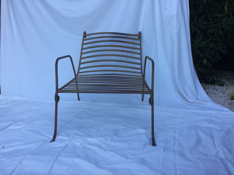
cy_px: 88
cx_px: 117
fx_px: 210
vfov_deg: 45.4
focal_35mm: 31
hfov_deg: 58.4
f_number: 2.4
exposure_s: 1/111
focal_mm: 3.3
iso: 25
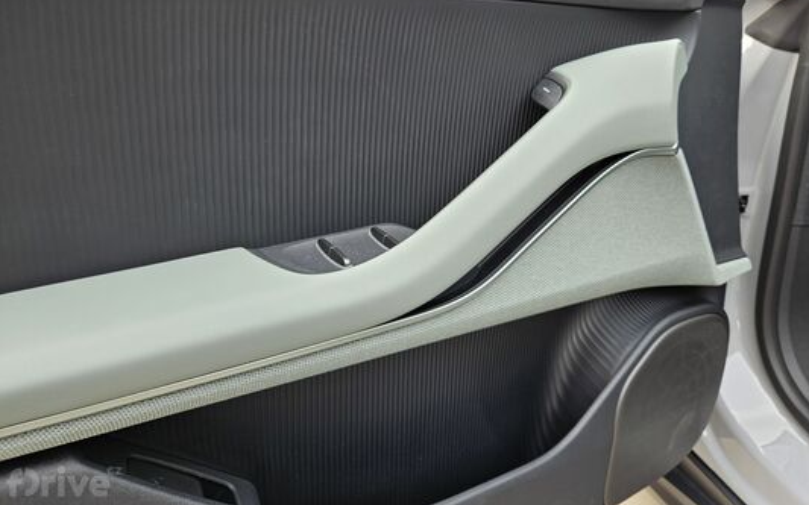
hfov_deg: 72.5
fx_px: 551
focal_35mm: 25
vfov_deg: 48.9
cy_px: 199
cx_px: 411
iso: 25
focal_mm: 5.4
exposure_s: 1/128
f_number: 1.8
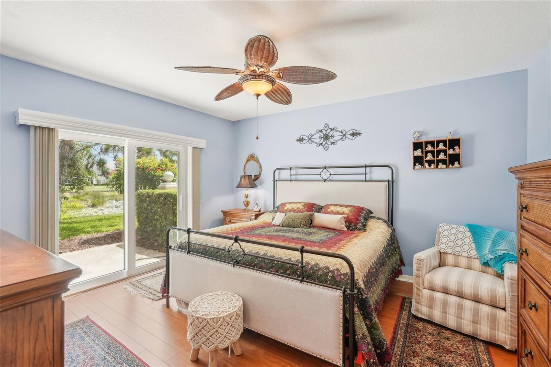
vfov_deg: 73.7
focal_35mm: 16
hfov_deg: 96.7
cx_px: 276
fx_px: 245
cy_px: 184
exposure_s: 1/20
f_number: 8
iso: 400
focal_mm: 16
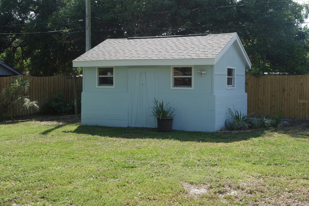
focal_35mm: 47
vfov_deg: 28.6
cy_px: 101
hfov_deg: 41.9
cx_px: 154
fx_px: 403
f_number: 5.6
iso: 125
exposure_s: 1/250
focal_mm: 16.78
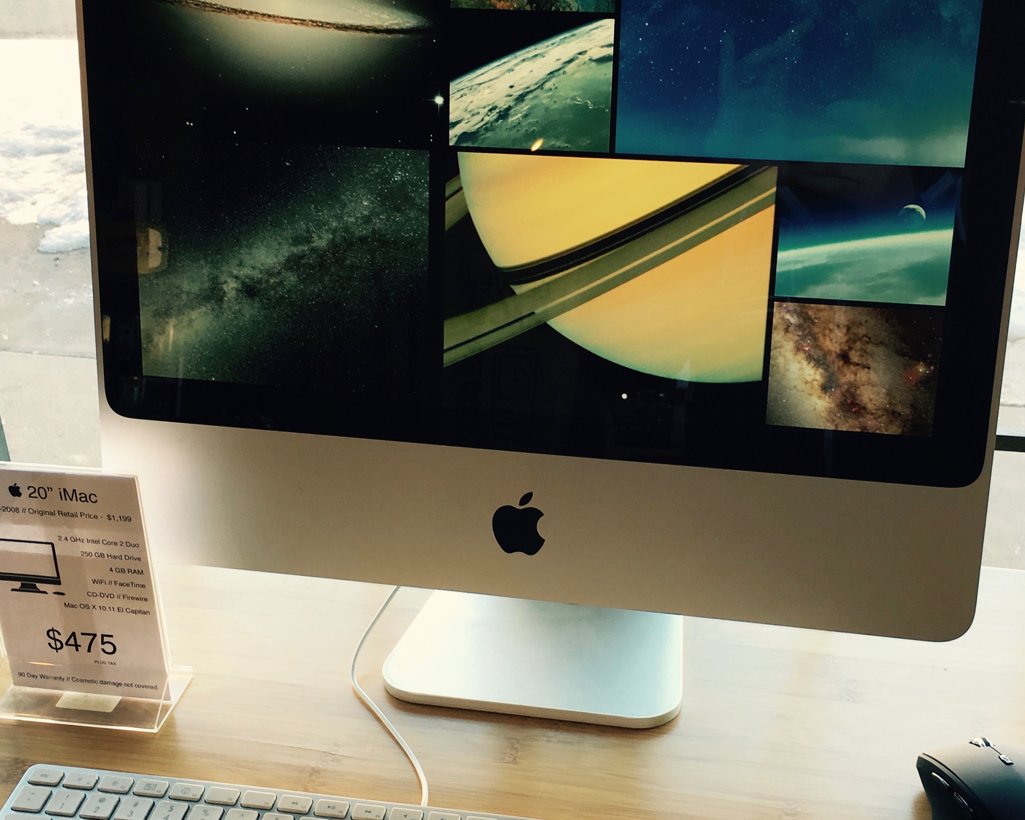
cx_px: 535
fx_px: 1456
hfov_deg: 38.8
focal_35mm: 48
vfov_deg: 31.4
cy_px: 461
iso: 25
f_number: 2.2
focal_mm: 4.15
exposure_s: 1/40
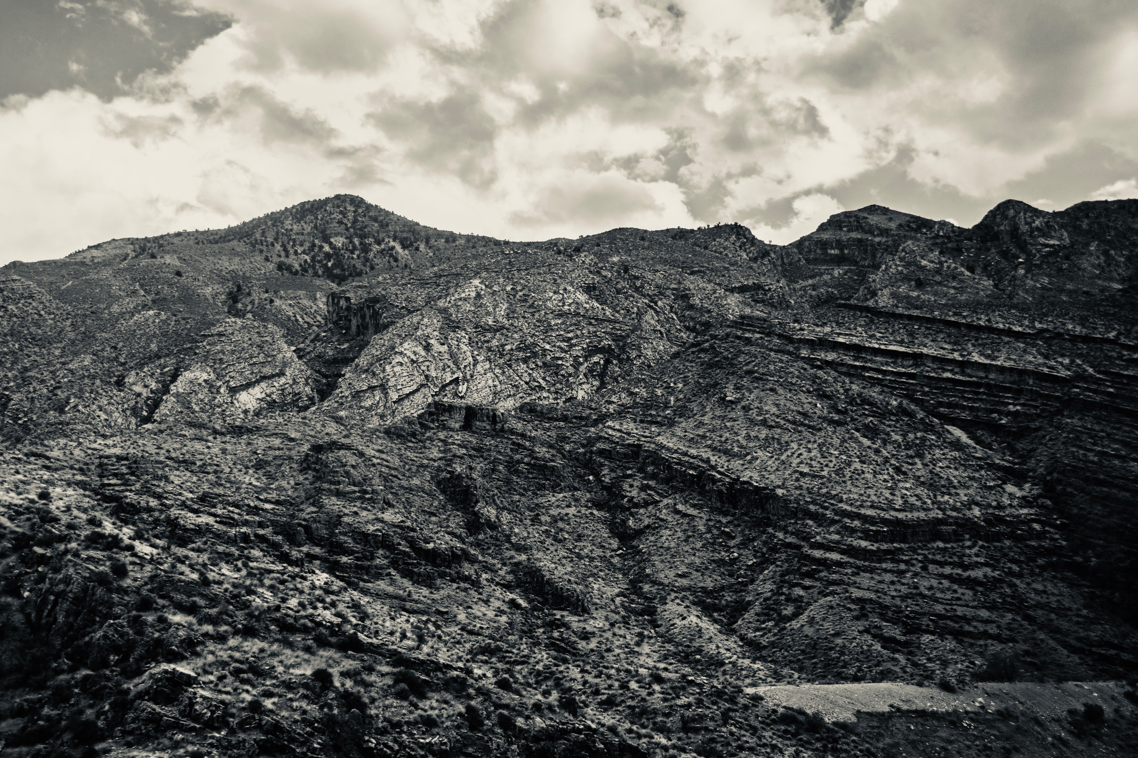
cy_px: 371
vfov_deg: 27.8
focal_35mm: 49
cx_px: 554
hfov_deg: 40.7
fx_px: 1534
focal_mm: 31
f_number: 4
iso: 100
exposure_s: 1/250
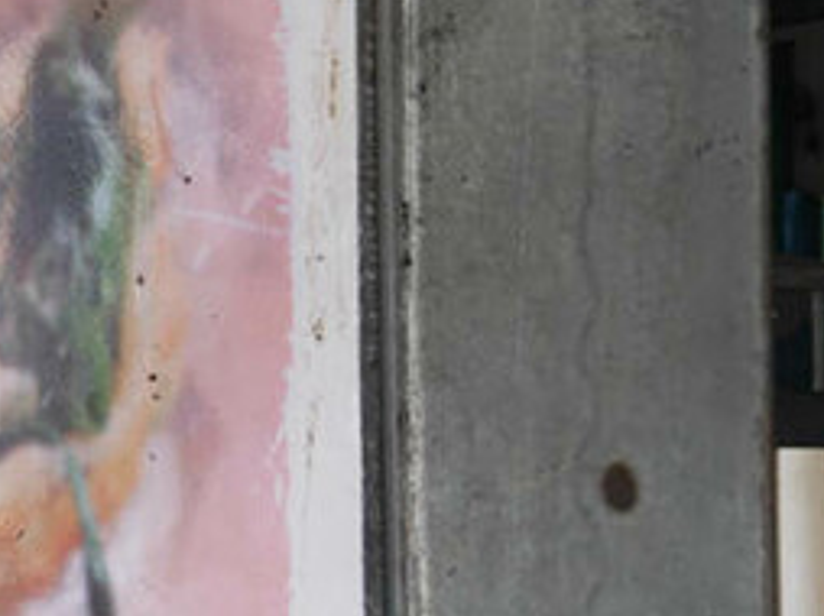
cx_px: -318
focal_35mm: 77
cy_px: 183
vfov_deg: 19.0
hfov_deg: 22.1
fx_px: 1831
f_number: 1.7
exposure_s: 1/295
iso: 99
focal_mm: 3.97
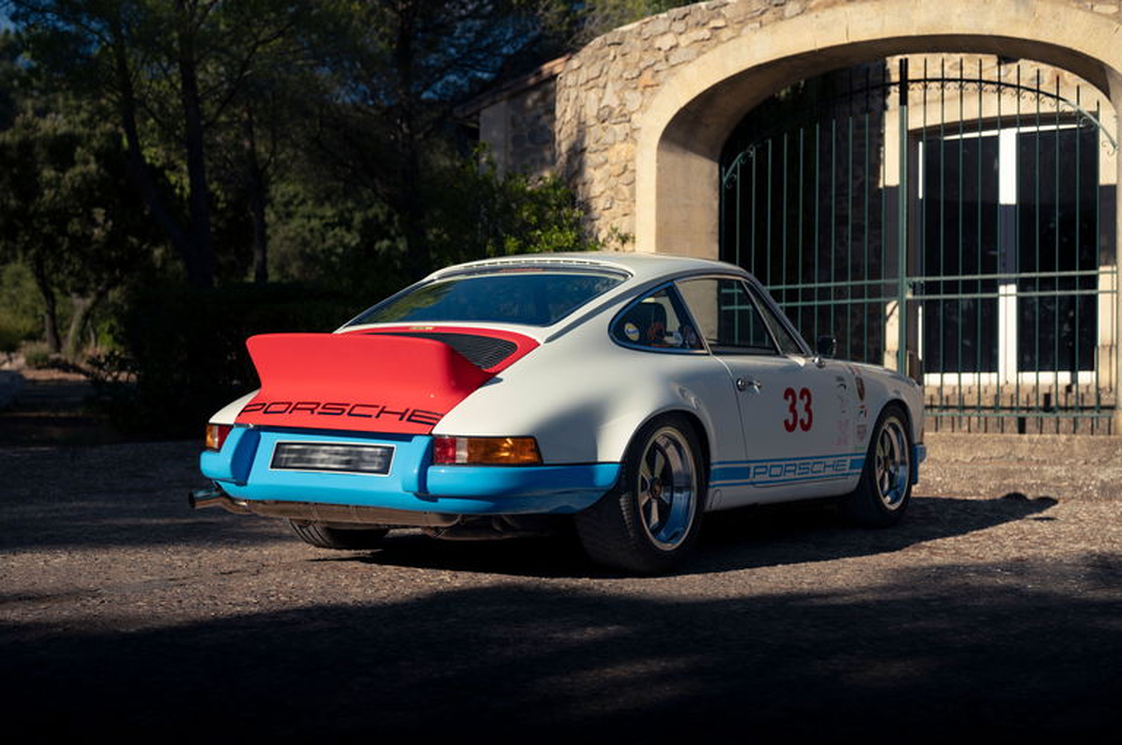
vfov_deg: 26.9
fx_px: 1556
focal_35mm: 50
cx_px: 561
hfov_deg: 39.6
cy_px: 372
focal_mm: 50
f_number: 3.5
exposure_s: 1/1000
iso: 100
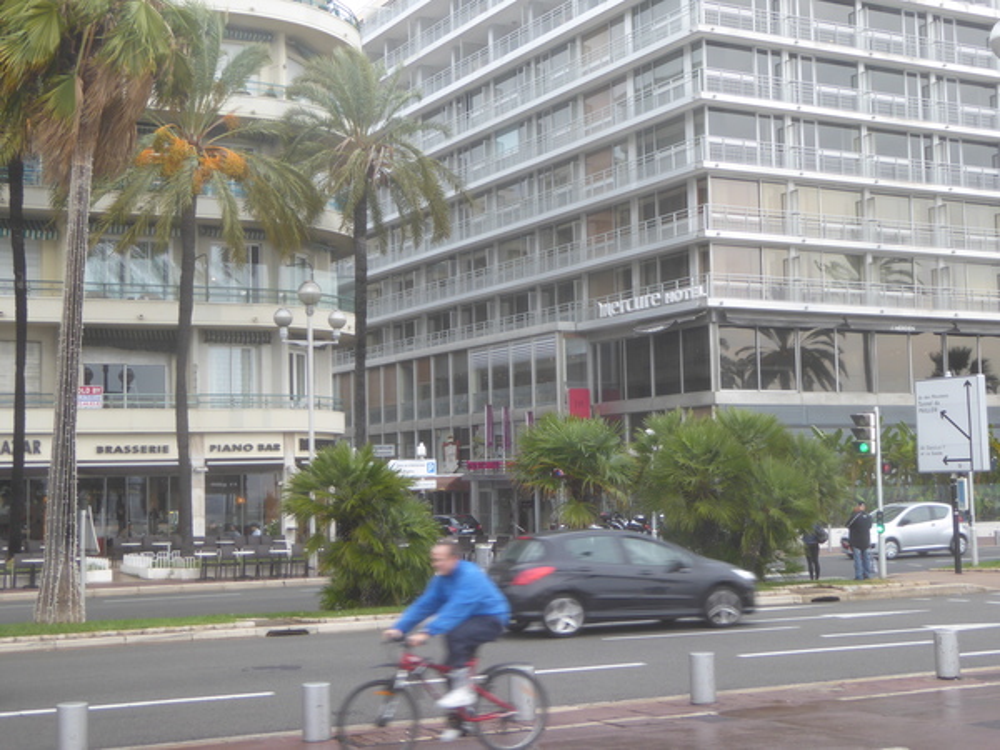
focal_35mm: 53
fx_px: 1531
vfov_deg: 27.5
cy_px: 375
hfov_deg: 36.2
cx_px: 500
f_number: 4.1
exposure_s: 1/60
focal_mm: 9
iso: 100
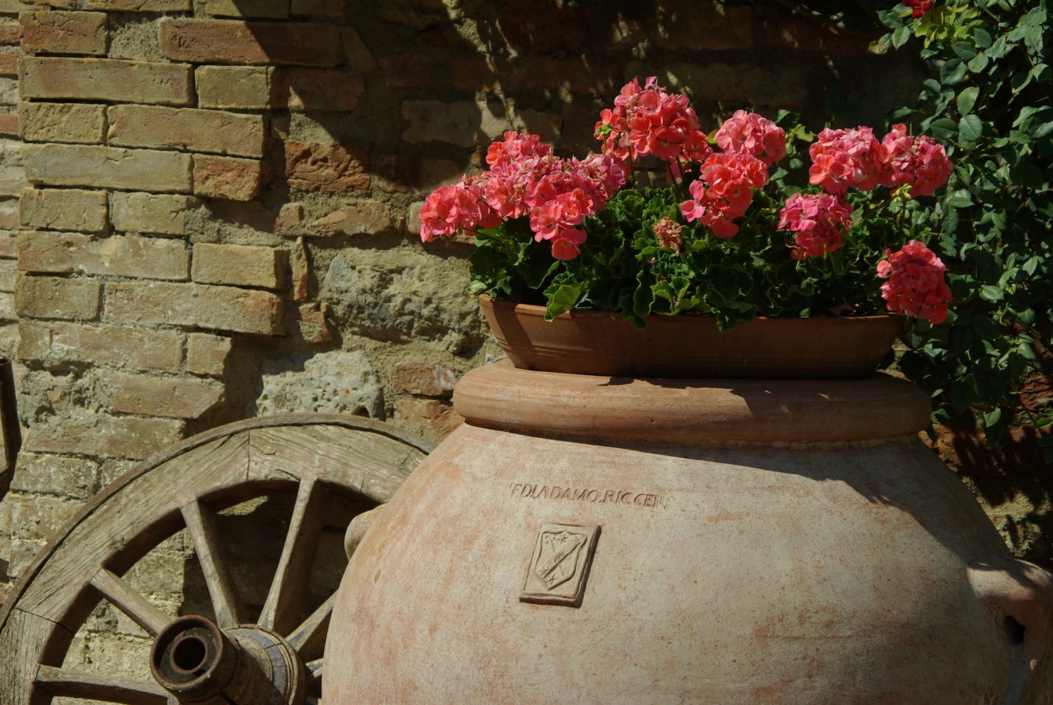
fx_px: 3514
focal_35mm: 120
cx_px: 526
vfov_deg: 11.5
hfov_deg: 17.0
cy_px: 352
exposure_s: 1/180
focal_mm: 80
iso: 100
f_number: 6.7
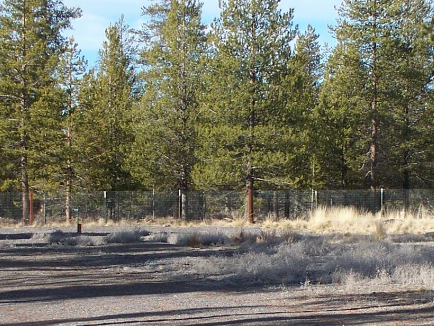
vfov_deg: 11.8
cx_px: 324
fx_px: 1581
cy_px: 228
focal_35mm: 126
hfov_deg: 15.6
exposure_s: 1/640
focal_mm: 7.54
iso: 64
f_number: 2.8
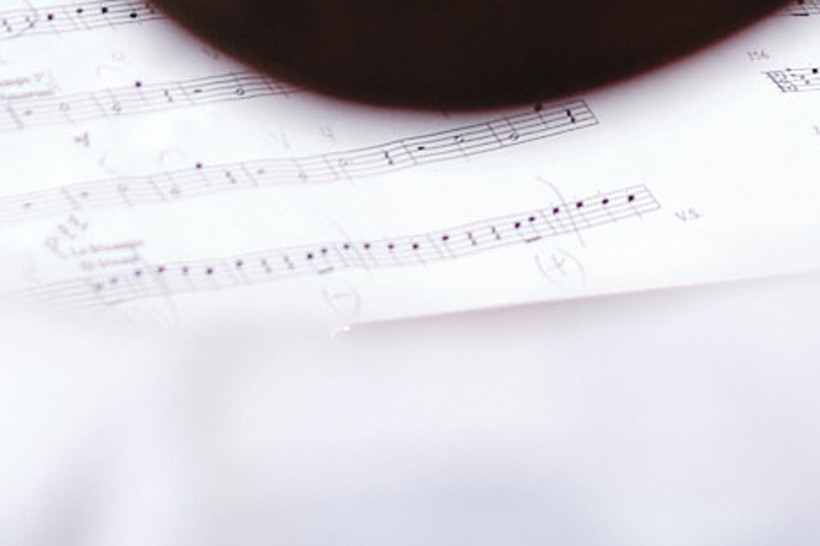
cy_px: -388
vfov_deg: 3.7
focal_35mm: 371
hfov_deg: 5.5
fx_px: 8447
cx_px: -201
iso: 200
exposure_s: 1/200
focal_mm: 56
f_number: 1.2
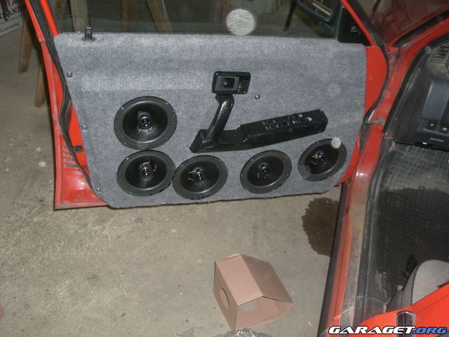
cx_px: 224
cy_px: 168
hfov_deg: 49.0
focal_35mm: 38
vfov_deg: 37.7
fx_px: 493
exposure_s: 1/60
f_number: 2.7
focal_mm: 6.2
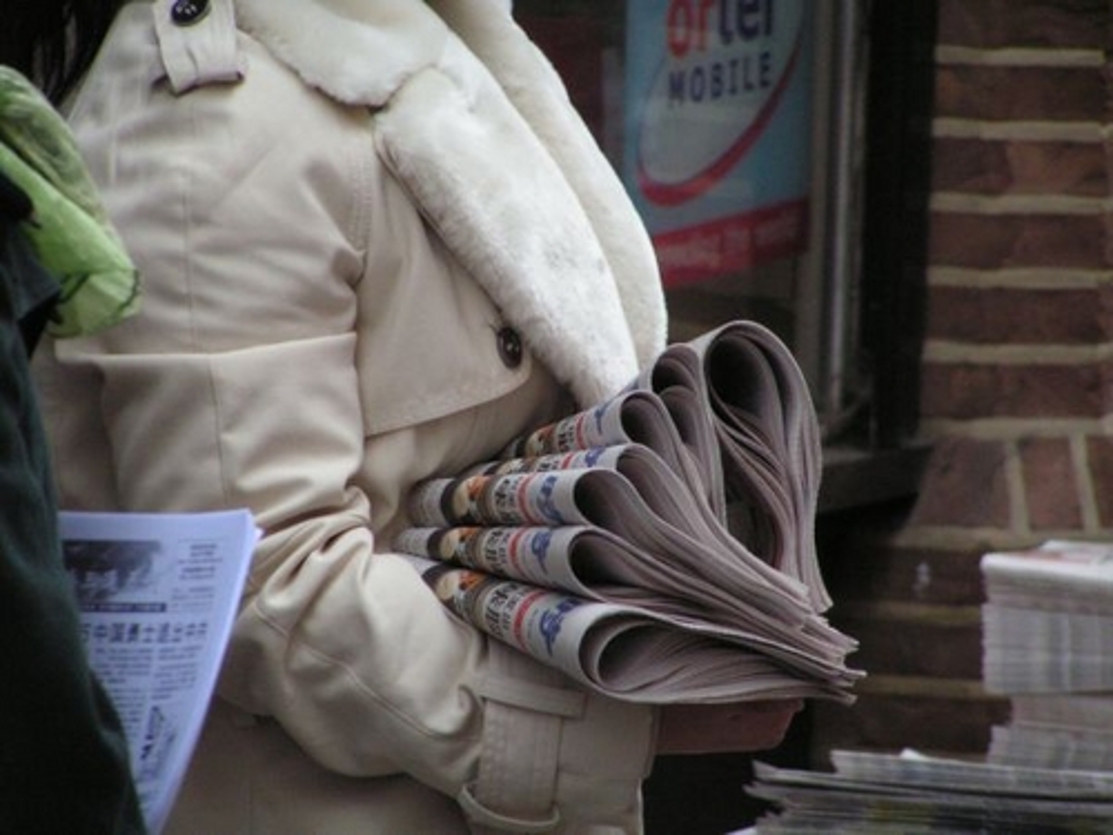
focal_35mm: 380
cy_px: 418
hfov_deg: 5.2
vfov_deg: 3.9
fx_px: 12218
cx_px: 556
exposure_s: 1/200
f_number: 3.7
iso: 200
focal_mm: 63
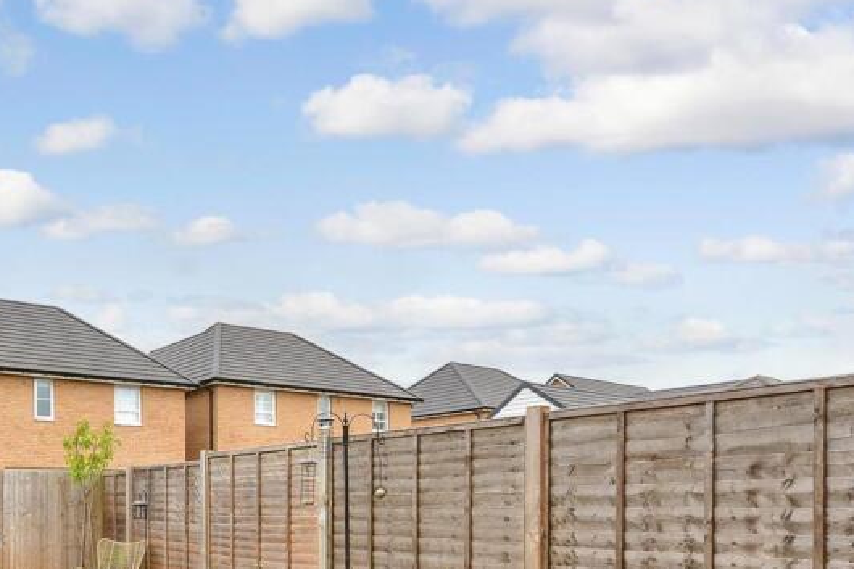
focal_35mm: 29
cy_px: 538
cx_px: 192
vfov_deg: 40.6
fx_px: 688
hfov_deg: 59.5
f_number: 8
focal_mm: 10
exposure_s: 1/80
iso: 160
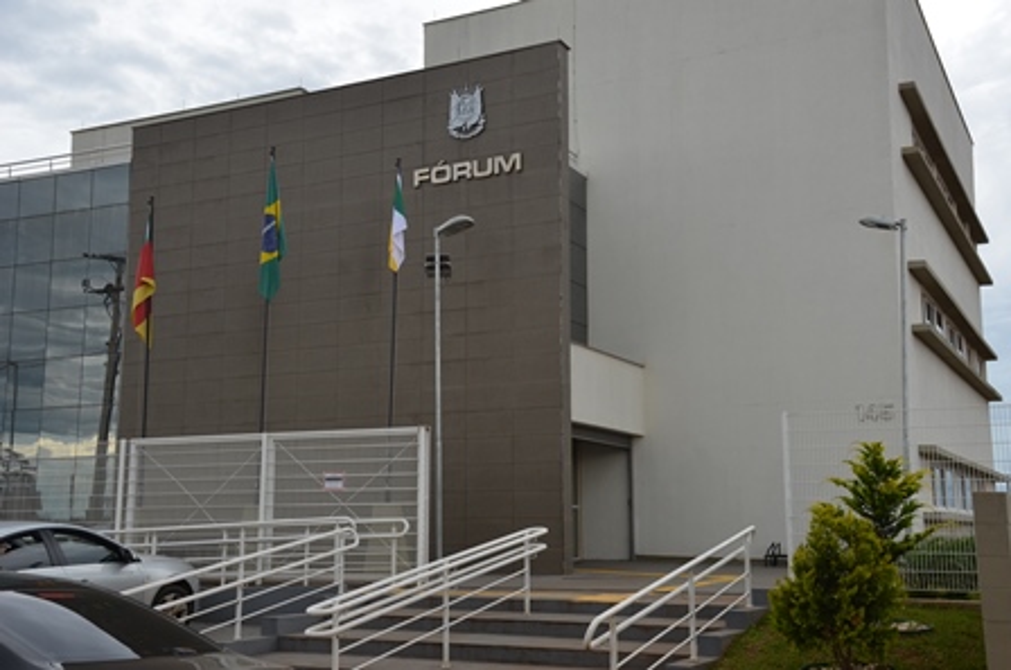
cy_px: 335
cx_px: 506
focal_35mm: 42
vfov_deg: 31.8
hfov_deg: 46.5
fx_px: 1177
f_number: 8
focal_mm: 28
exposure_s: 1/250
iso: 200
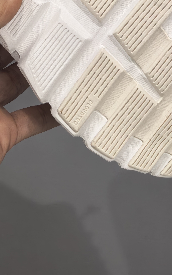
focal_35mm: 129
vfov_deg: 15.7
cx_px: 31
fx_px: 968
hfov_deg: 10.1
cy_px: -38
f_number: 2
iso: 160
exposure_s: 1/50
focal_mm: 5.75
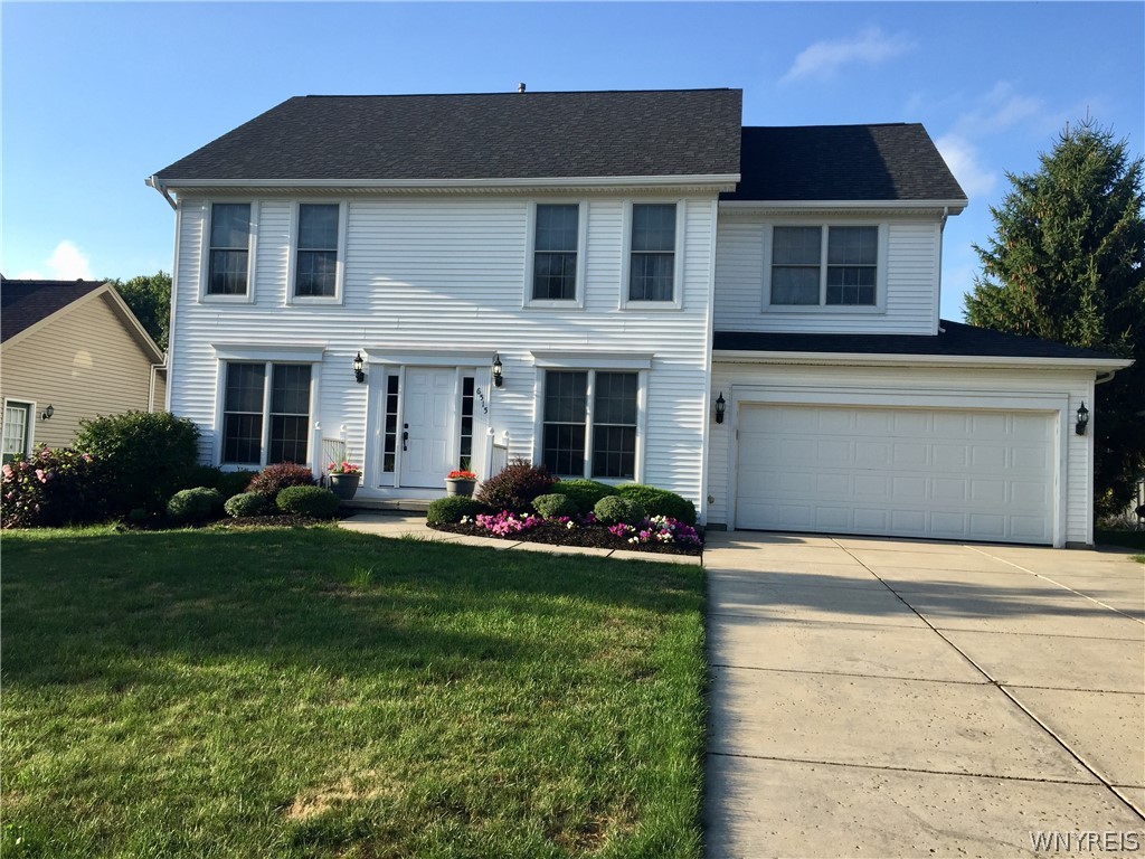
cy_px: 430
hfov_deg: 61.7
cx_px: 572
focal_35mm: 29
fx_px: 959
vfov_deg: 48.2
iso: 32
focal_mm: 4.15
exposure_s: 1/942
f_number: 2.2
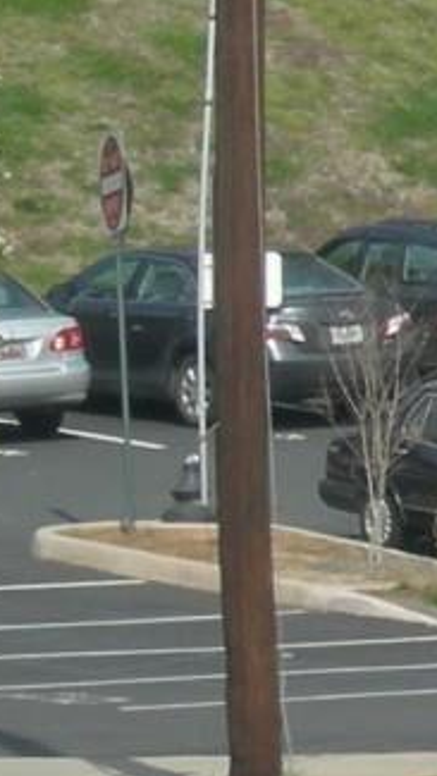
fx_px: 13050
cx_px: 1430
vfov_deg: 3.4
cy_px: -302
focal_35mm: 634
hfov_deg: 1.9
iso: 64
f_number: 6.5
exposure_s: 1/250
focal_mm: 26.3
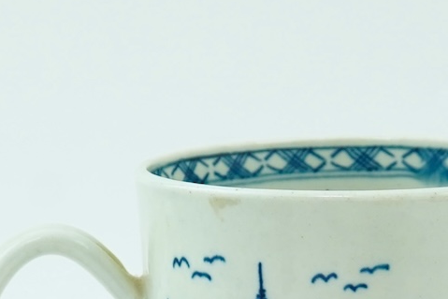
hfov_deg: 11.1
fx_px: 2301
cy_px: 407
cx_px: 366
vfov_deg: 7.3
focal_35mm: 185
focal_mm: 30
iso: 640
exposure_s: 1/50
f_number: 10
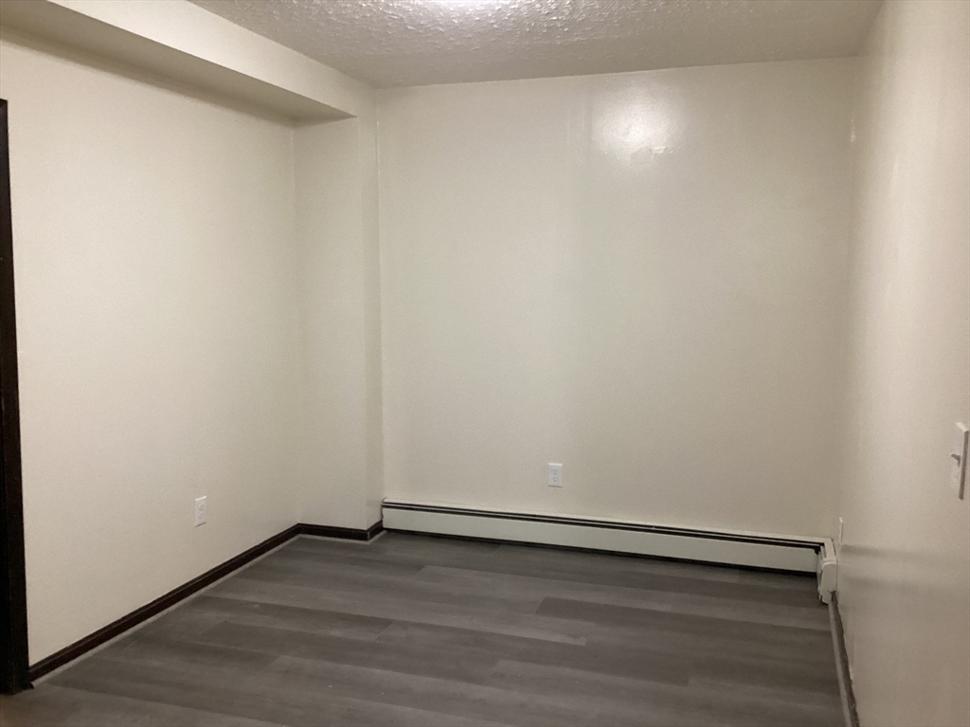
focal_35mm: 31
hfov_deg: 58.4
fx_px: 869
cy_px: 364
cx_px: 485
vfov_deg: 45.4
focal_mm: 3.3
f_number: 2.4
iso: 400
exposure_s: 1/60
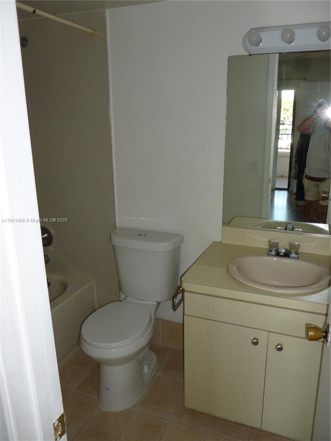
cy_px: 220
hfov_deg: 49.7
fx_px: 357
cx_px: 166
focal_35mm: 28
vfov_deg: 63.4
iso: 200
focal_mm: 5
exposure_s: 1/60
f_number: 3.1
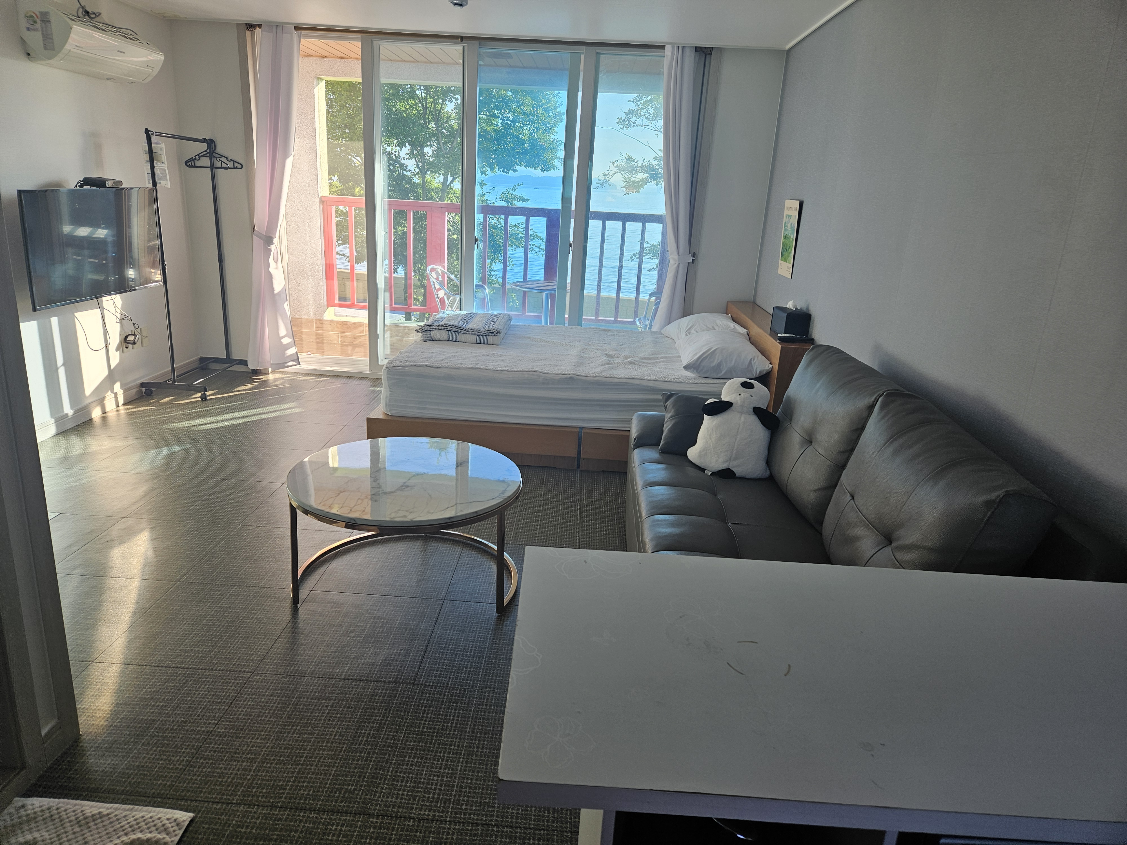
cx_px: 564
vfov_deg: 58.9
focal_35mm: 23
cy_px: 422
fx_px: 749
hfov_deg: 73.9
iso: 40
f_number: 1.8
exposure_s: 1/180
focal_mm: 5.4
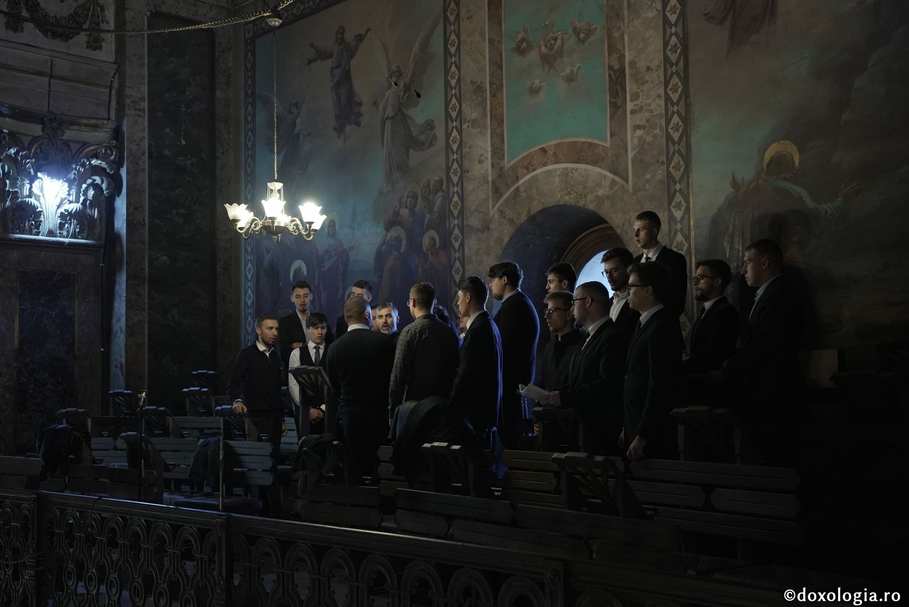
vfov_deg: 31.1
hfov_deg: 45.2
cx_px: 454
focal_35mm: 43
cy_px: 304
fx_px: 1091
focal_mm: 43.2
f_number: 4
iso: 4000
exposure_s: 1/100
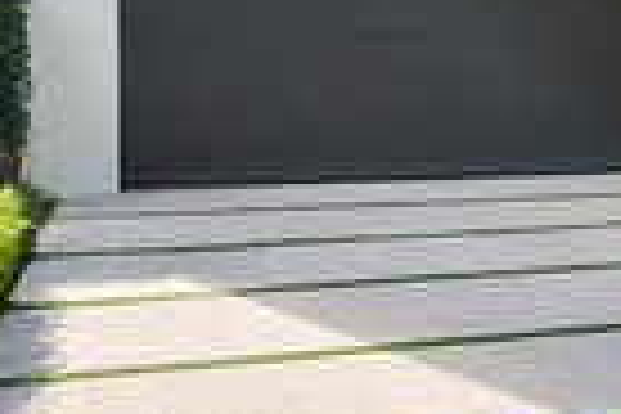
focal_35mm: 58
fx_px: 1000
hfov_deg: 28.6
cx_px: 796
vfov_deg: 20.6
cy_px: -171
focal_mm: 16
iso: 100
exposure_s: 1/125
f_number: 8
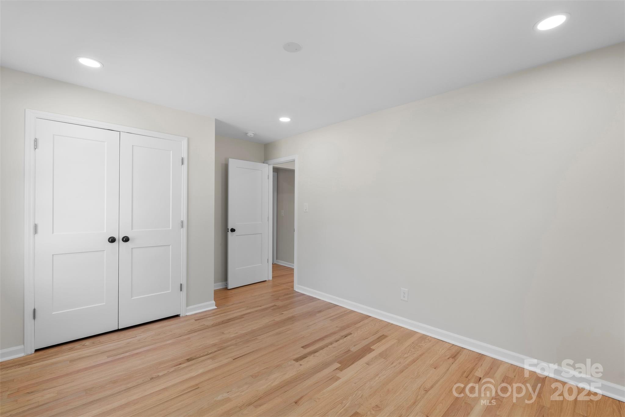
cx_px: 312
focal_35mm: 16
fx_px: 278
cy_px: 208
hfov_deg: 96.7
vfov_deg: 73.7
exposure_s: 1/5
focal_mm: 16
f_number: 8
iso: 200
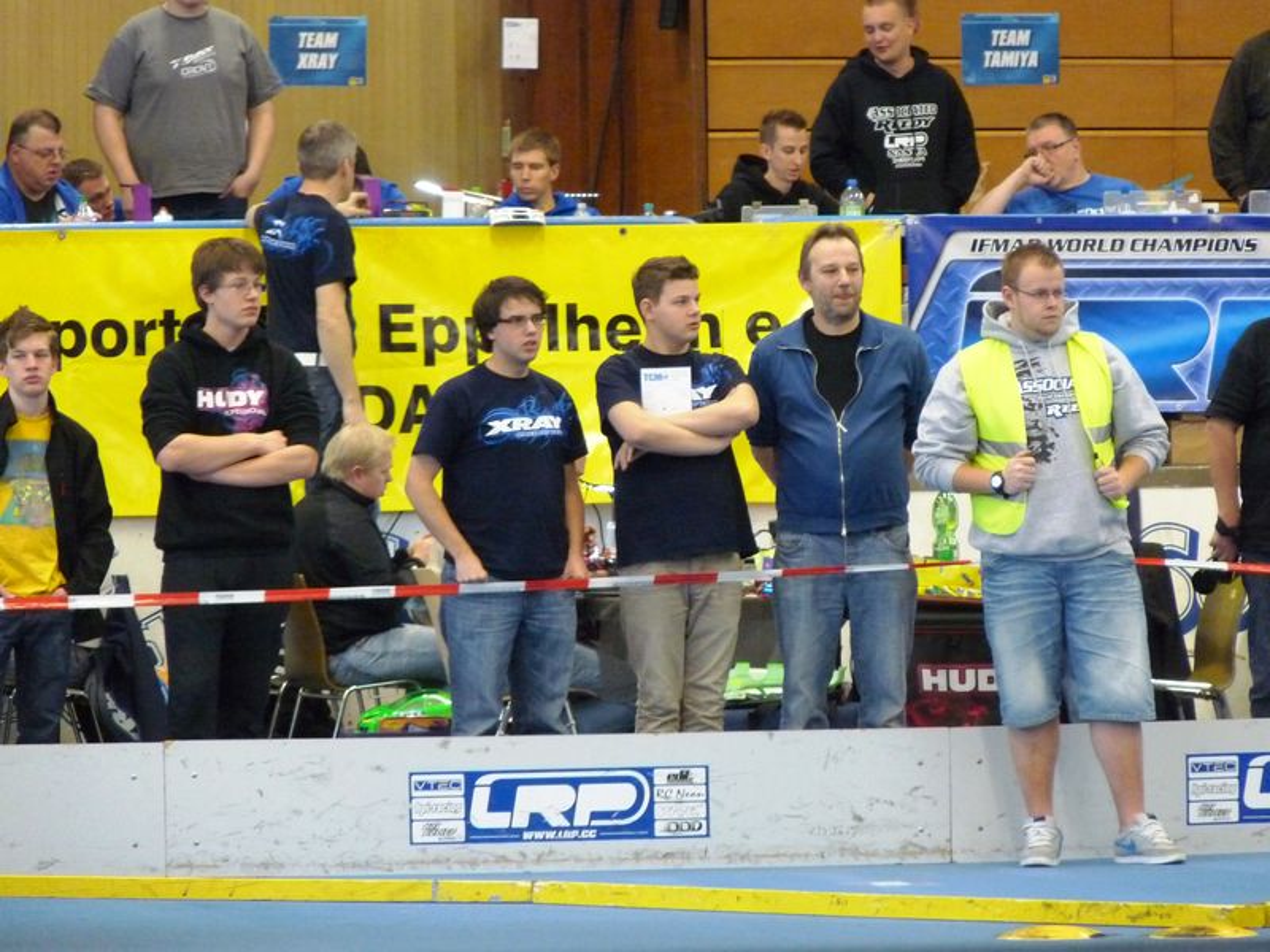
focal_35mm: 286
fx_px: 10493
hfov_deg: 6.9
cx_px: 635
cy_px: 476
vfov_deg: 5.2
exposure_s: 1/40
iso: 800
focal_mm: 50.8
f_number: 3.7
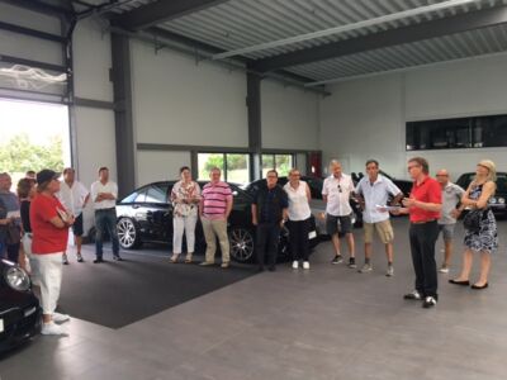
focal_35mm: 29
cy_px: 190
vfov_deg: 48.2
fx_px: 425
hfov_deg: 61.7
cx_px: 254
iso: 32
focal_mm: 4.15
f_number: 2.2
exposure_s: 1/33
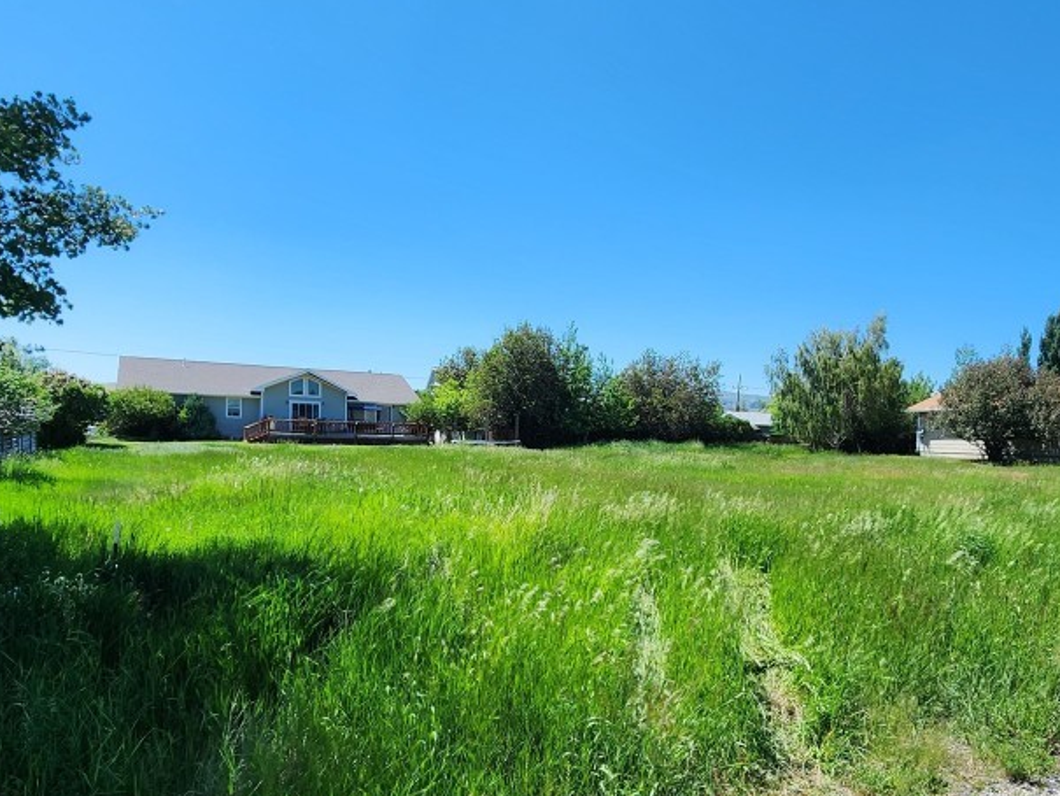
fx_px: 674
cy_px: 484
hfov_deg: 75.8
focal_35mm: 22
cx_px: 620
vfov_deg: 60.5
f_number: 2.2
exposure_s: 1/1414
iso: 50
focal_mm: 2.2
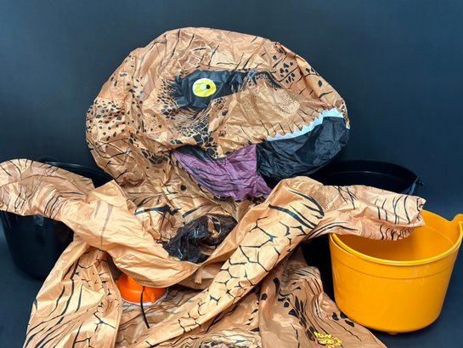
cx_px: 232
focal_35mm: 48
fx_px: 642
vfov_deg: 30.3
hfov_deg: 39.6
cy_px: 174
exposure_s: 1/60
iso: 250
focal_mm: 6.86
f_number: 1.78
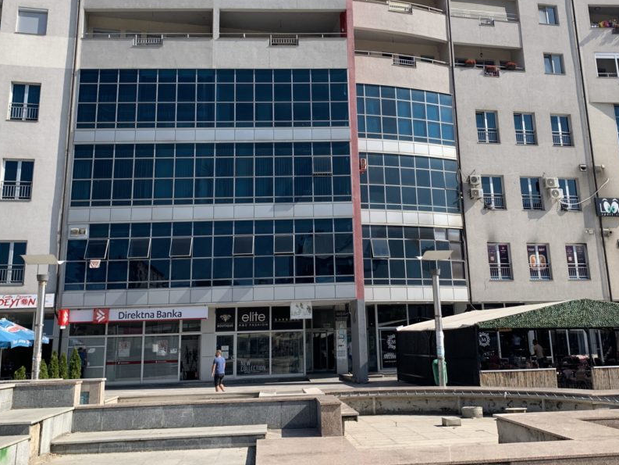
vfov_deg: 40.5
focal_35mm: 35
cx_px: 344
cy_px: 178
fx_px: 626
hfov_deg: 52.5
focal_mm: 4.25
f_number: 1.8
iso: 25
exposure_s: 1/1812
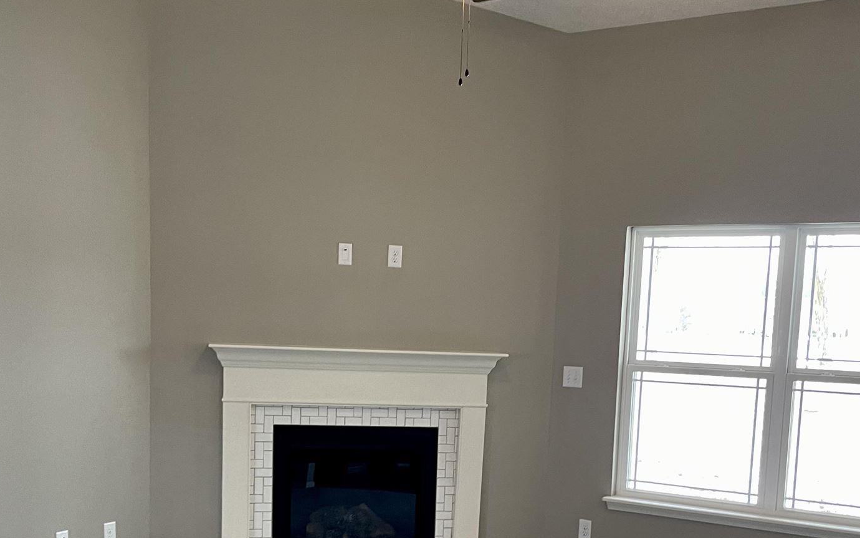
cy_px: 464
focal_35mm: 46
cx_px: 430
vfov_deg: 27.2
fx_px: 1078
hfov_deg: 43.5
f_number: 1.6
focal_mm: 5.1
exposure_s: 1/60
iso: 125
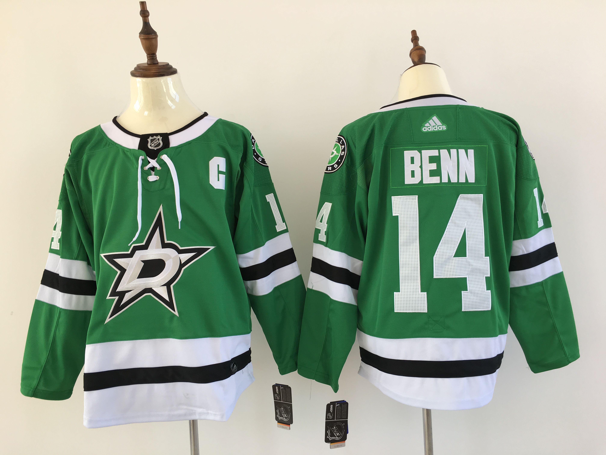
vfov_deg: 48.2
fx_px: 508
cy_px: 228
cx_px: 303
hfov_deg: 61.7
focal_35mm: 29
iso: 25
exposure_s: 1/111
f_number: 2.2
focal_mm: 4.15
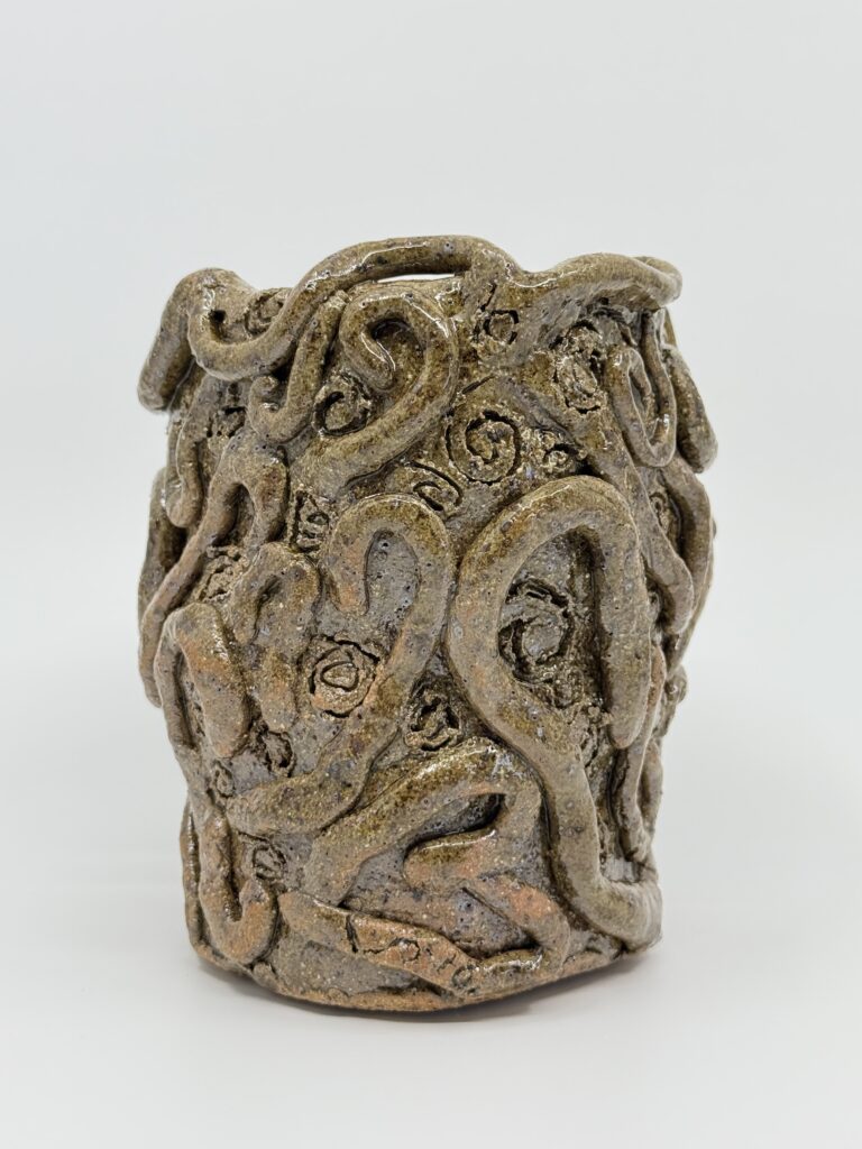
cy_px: 574
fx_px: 1594
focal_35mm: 48
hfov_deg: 30.3
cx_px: 431
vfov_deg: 39.7
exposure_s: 1/231
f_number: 1.78
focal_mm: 6.76
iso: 80
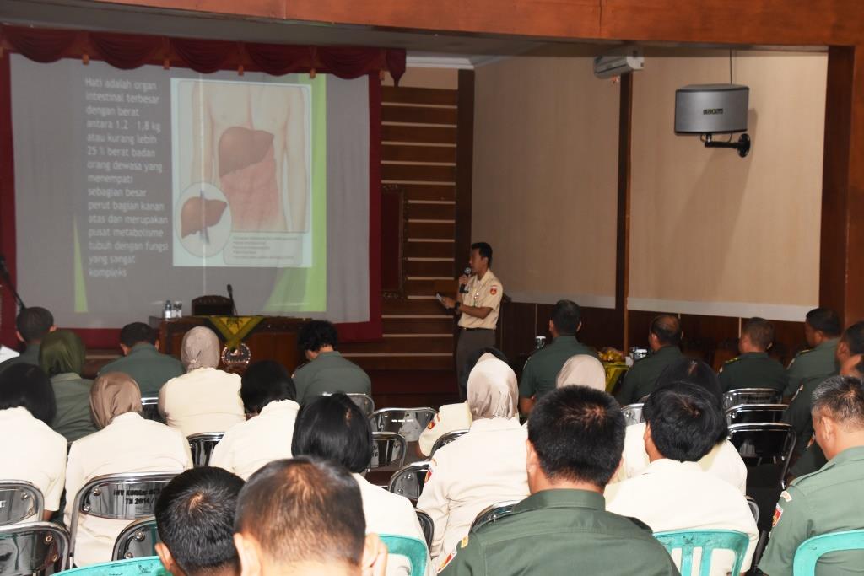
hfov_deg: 33.4
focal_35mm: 60
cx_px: 432
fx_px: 1440
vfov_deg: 22.6
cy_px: 288
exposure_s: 1/60
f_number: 6.3
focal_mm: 40
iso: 800
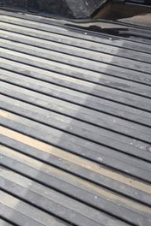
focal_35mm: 58
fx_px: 365
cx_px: -52
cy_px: 74
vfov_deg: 34.2
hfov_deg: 21.0
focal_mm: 5.4
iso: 25
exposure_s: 1/234
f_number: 1.8
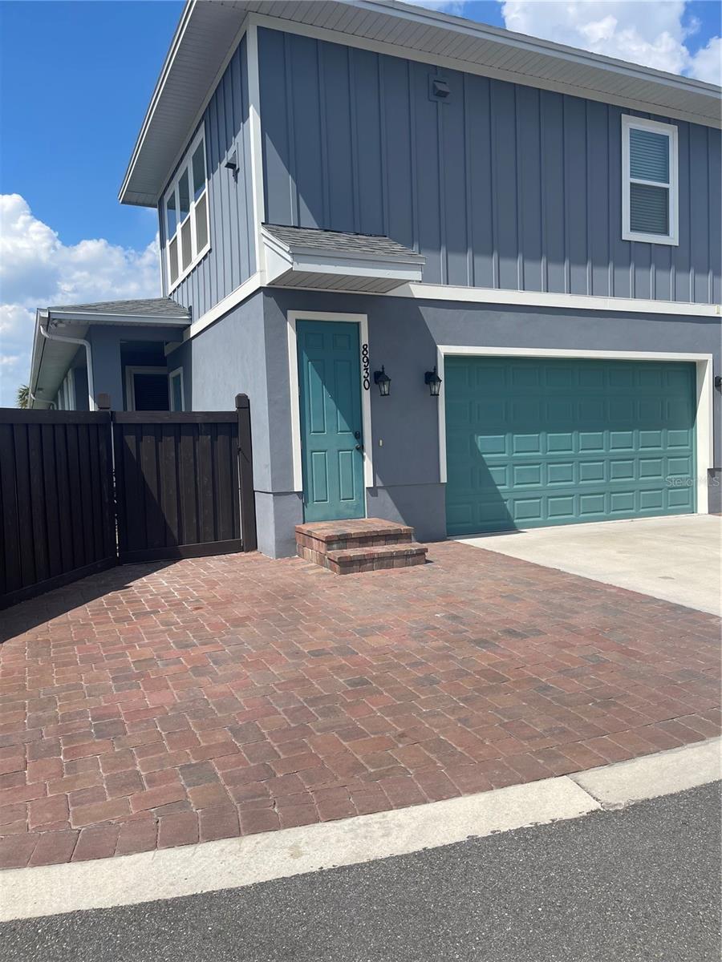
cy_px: 481
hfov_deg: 53.1
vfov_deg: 67.3
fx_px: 723
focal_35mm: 26
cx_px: 361
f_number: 1.6
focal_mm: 5.1
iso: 32
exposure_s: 1/4525
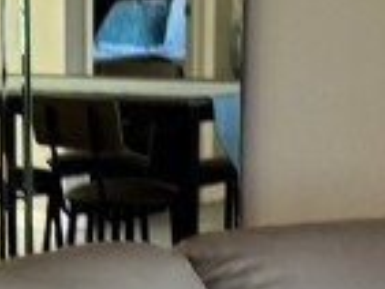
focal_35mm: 174
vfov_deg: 8.4
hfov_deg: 11.0
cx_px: -137
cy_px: 390
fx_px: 1937
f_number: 1.78
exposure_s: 1/60
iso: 200
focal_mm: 6.76
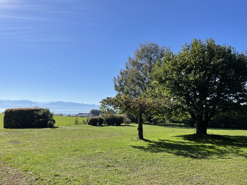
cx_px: 124
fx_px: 186
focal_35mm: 26
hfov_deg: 67.3
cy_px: 92
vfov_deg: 53.1
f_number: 1.6
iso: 32
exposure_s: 1/4651
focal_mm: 4.2
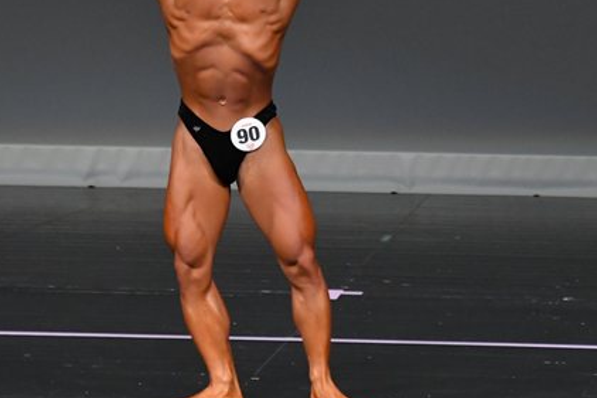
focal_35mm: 634
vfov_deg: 2.2
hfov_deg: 3.3
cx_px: 289
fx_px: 10509
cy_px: 120
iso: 4000
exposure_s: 1/400
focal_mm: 230
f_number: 5.6
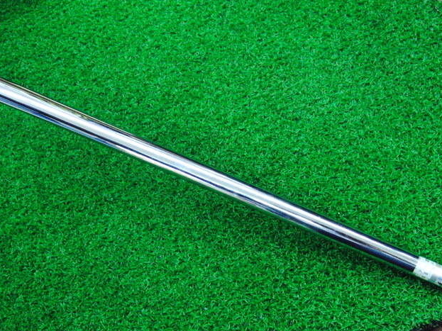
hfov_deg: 49.0
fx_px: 485
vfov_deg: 37.7
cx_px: 222
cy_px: 166
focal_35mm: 38
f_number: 3.6
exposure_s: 1/250
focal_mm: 6.42
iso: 3200
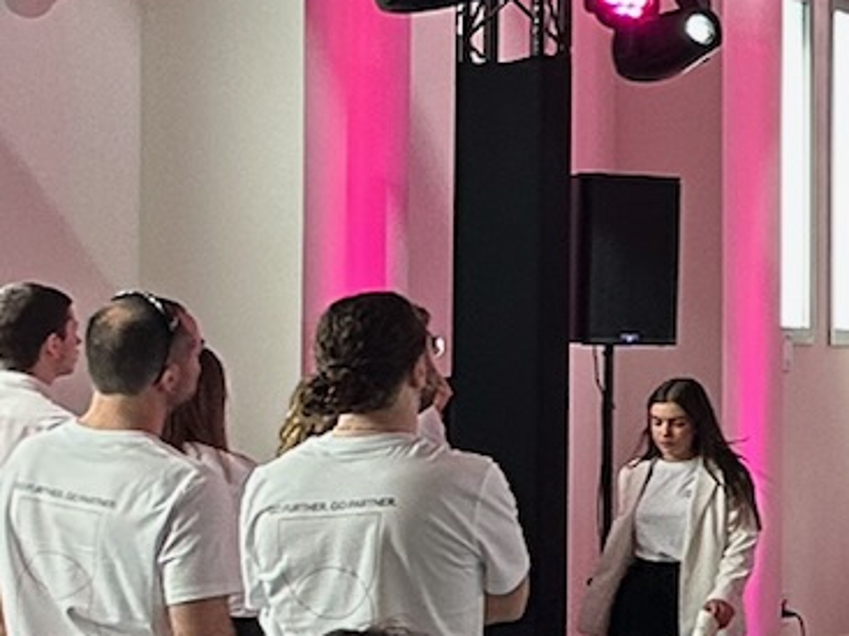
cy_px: 261
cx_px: 2147
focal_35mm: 134
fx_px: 3285
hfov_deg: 11.6
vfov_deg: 11.1
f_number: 1.78
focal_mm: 6.86
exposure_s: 1/111
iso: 200
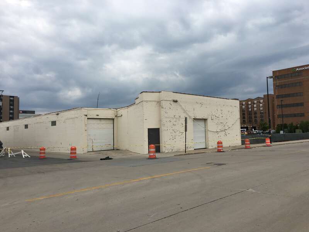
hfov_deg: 61.7
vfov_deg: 48.2
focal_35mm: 29
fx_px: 259
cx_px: 154
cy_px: 116
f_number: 2.2
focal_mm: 4.15
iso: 25
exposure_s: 1/1709
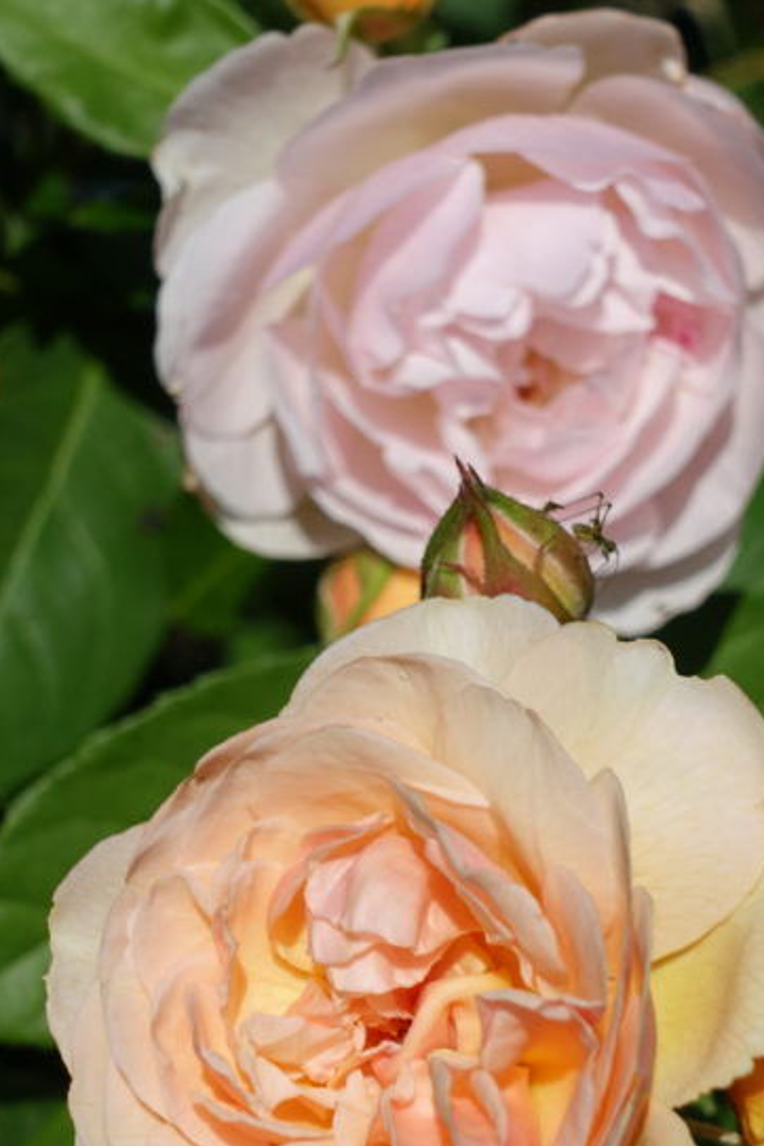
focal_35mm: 132
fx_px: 4202
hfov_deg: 10.4
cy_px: 642
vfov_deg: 15.5
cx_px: 408
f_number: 5.6
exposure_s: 1/250
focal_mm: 25.7
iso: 160
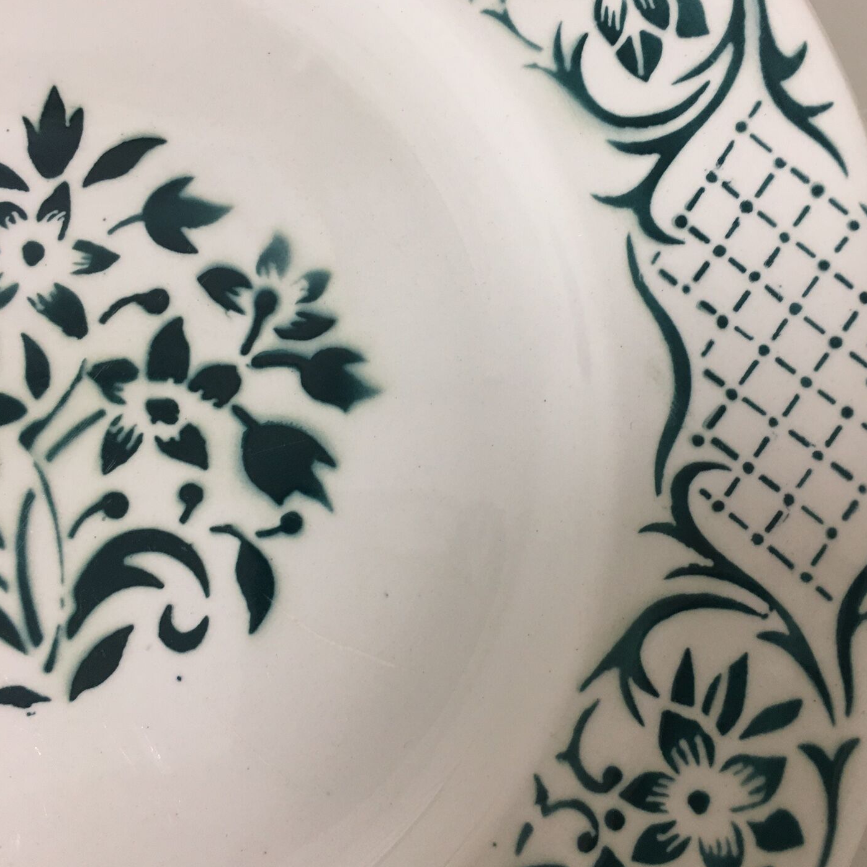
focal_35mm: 37
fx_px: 1048
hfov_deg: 44.9
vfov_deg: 44.9
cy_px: 385
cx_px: 467
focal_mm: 4.15
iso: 125
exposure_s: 1/33
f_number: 2.2
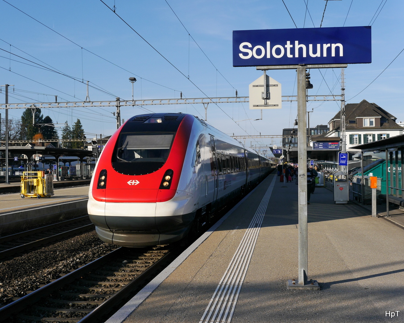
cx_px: 190
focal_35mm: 51
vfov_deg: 29.7
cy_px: 163
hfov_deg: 36.6
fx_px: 610
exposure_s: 1/400
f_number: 9
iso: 160
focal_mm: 24
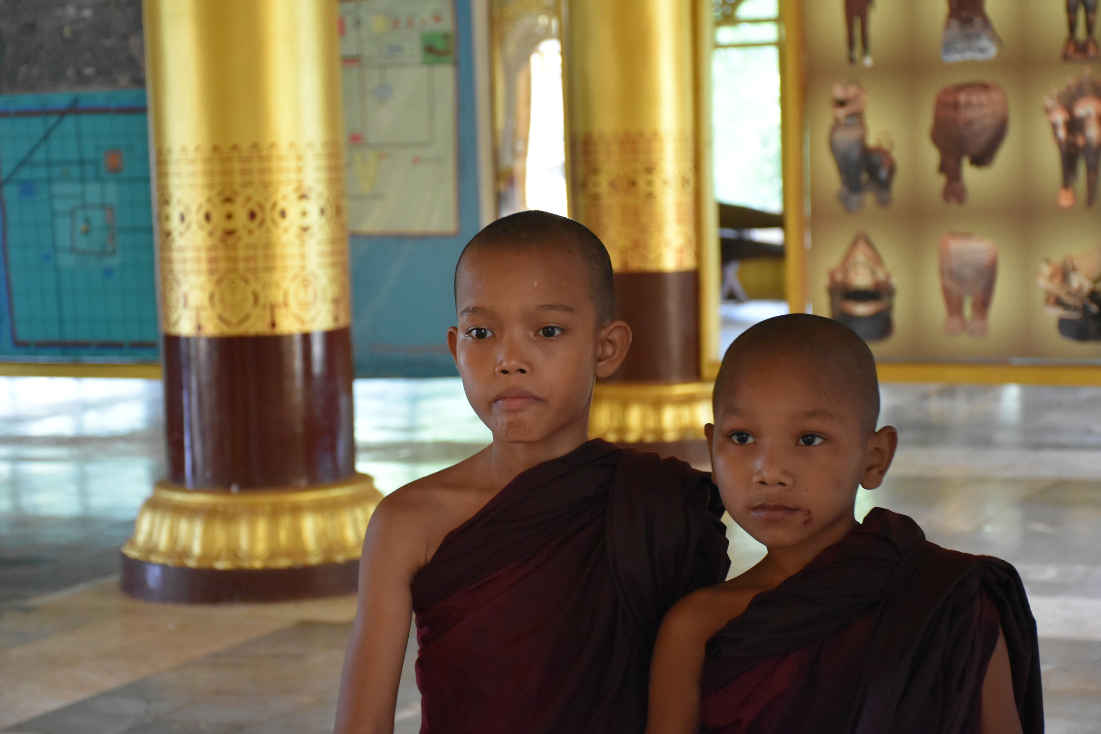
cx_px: 550
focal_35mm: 84
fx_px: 2569
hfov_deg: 24.2
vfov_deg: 16.3
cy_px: 367
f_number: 4.8
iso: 3200
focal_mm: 56
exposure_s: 1/30
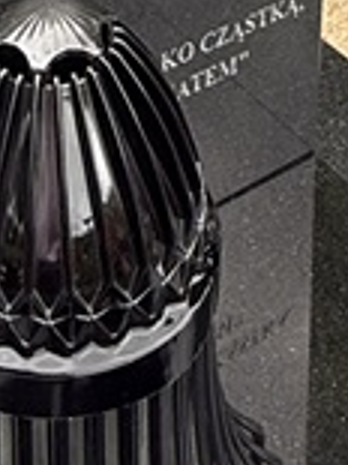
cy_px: -438
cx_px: 63
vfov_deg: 16.7
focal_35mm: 91
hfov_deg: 16.1
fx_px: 1221
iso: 50
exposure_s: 1/99
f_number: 2.2
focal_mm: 2.22
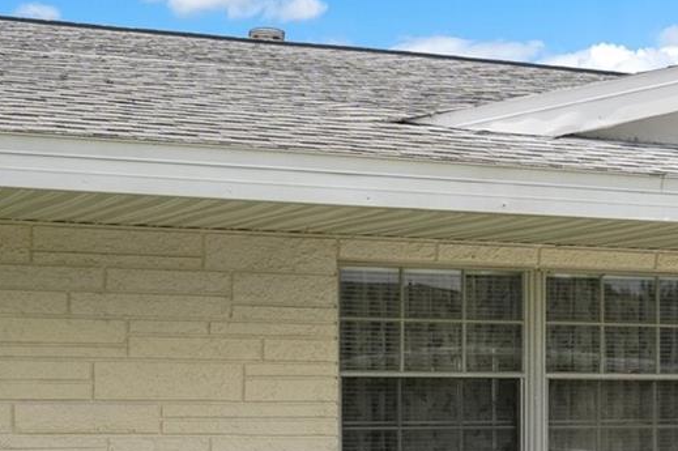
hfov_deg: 18.6
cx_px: 639
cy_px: 422
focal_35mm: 108
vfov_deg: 12.5
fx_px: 2032
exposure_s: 1/200
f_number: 8
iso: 320
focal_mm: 35
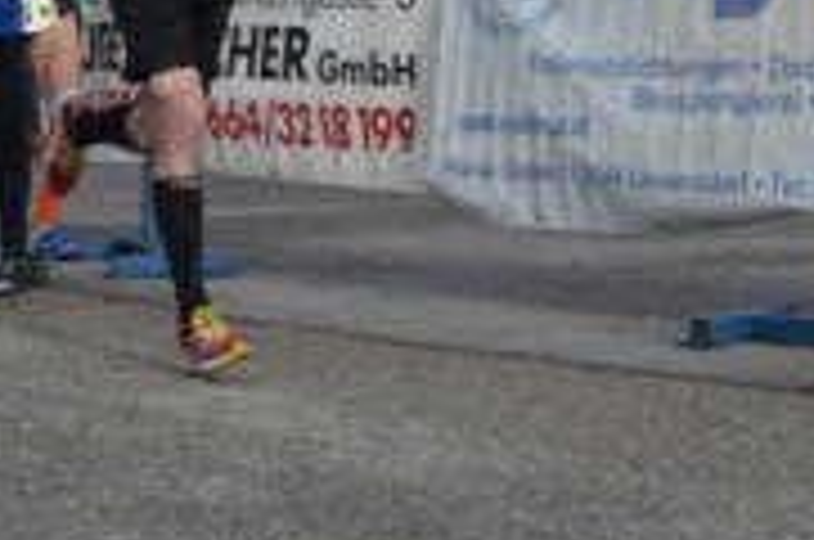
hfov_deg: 18.9
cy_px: -20
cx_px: 472
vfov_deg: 12.5
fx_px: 2438
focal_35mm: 108
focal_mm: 26
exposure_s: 1/1500
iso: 400
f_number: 5.6
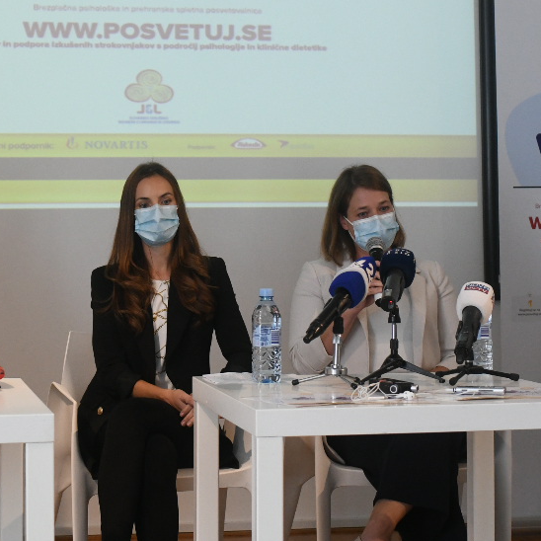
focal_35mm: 88
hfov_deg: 19.7
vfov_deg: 19.6
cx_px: 187
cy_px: 130
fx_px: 1556
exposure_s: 1/250
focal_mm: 35
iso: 2000
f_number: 4
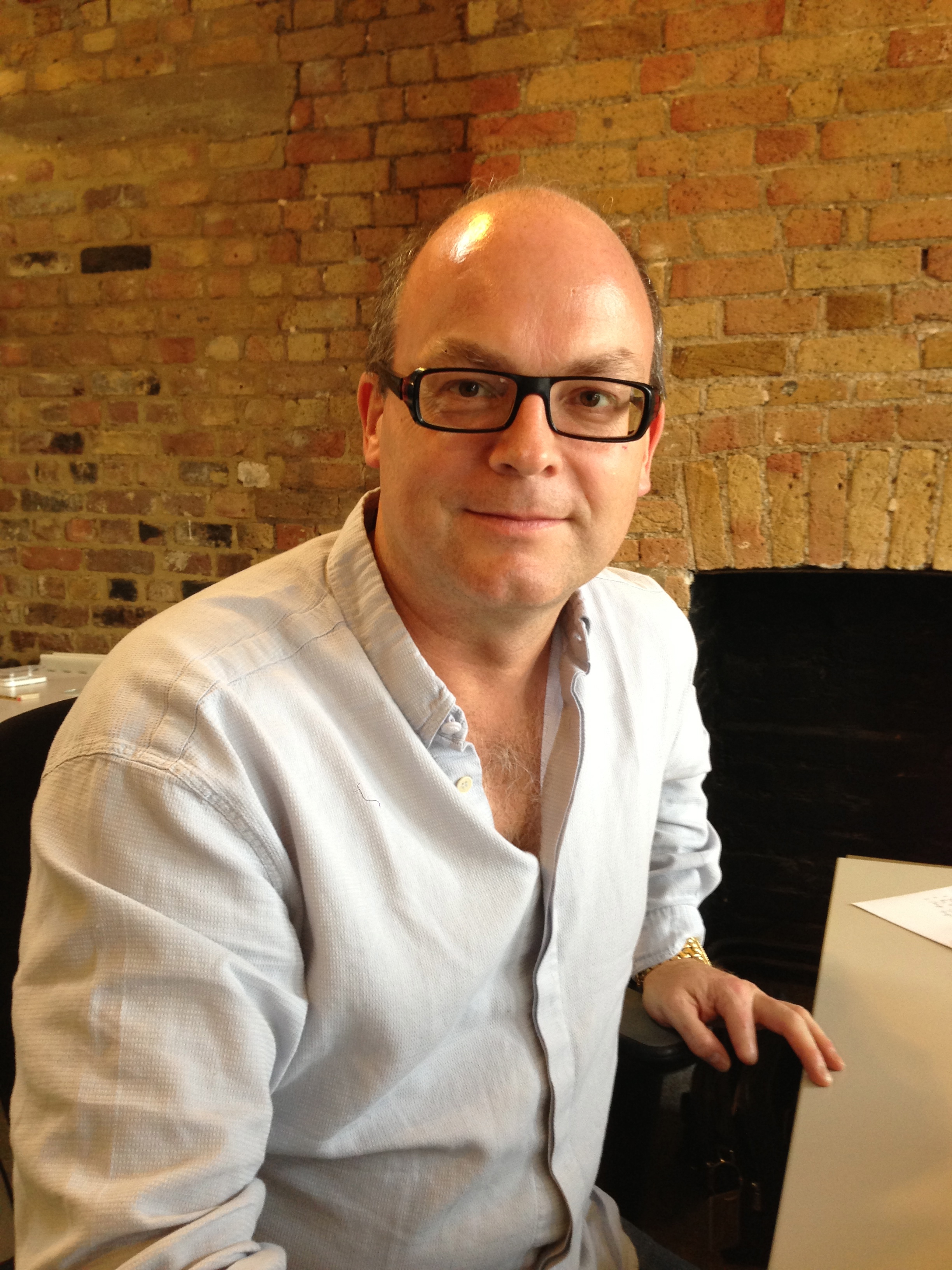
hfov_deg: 42.9
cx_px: 476
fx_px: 1210
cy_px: 635
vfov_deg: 55.4
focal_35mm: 33
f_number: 2.4
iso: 100
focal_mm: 4.13
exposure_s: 1/20
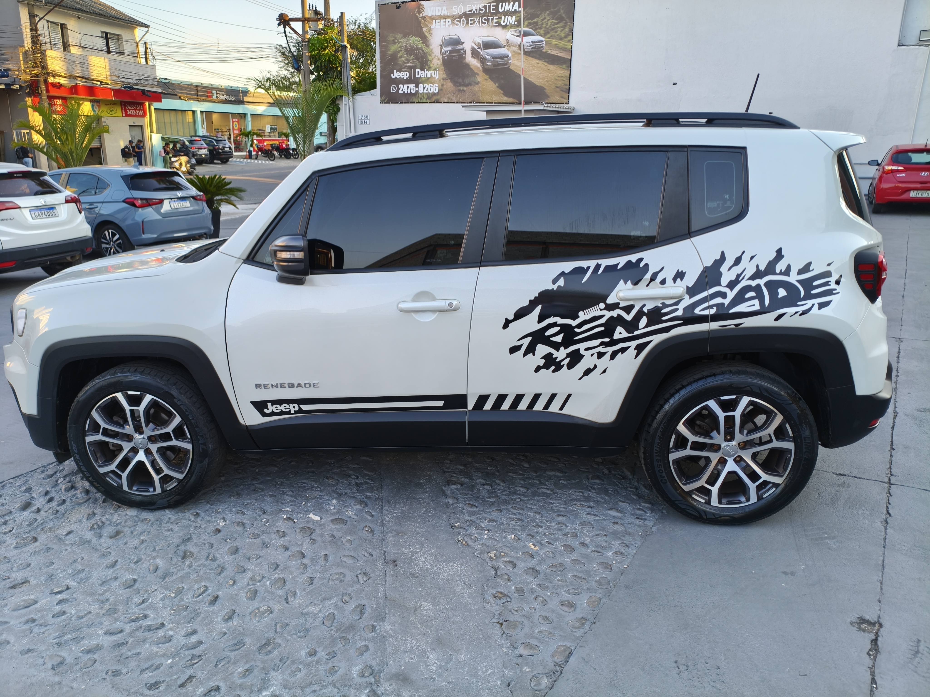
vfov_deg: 53.1
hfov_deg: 67.3
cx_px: 465
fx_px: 699
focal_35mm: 26
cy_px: 348
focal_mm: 4.94
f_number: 1.5
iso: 80
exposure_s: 1/126
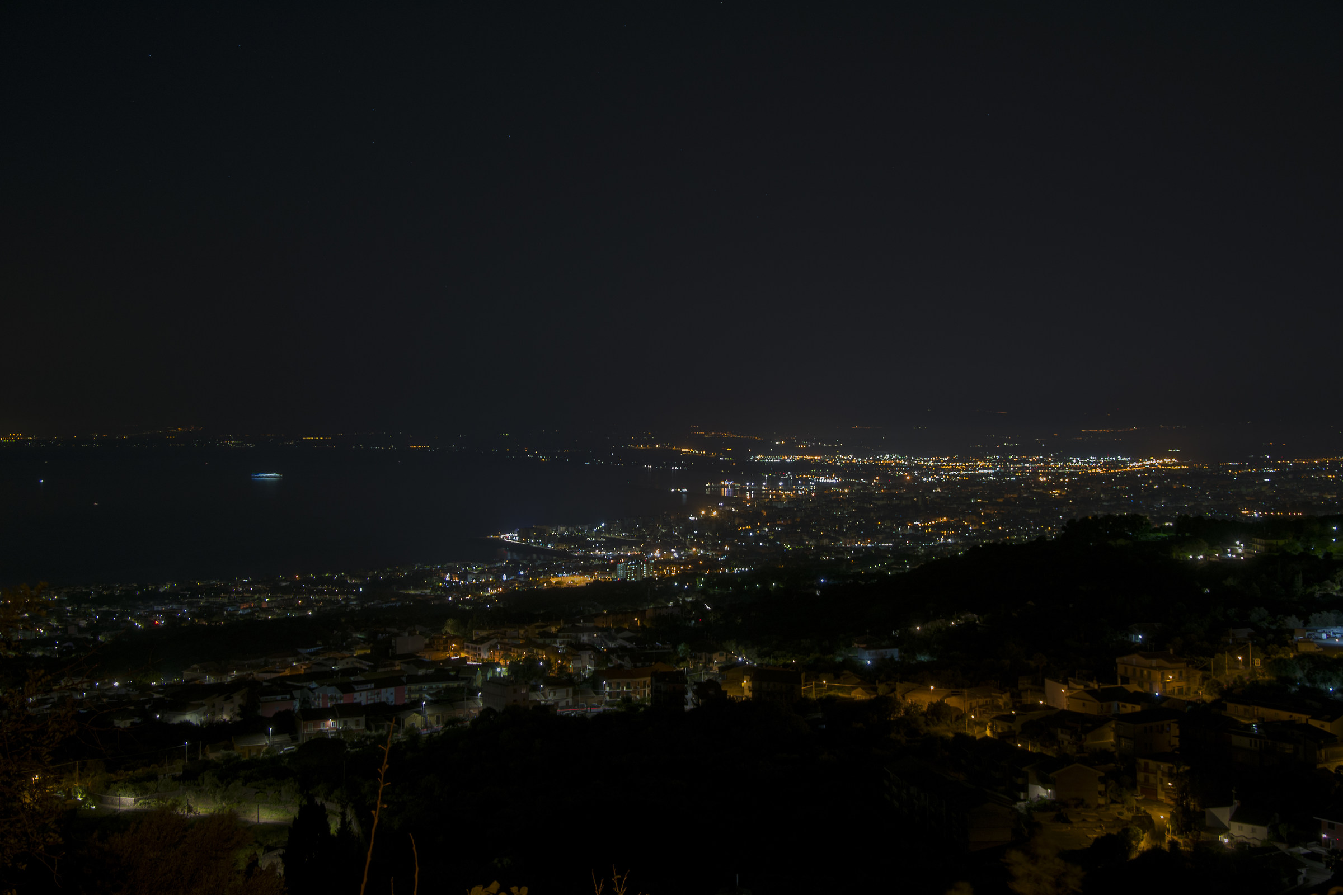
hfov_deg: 41.1
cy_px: 448
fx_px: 1791
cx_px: 672
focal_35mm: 48
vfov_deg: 28.1
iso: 100
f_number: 4.2
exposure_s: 8
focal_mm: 32
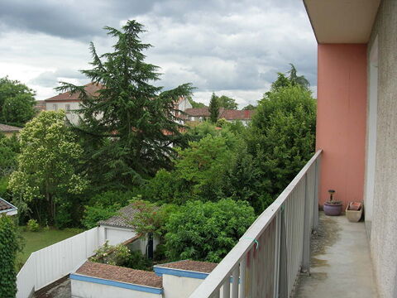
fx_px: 436
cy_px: 149
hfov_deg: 49.0
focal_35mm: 38
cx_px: 198
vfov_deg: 37.7
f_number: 4.8
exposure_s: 1/305
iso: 64
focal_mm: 7.8
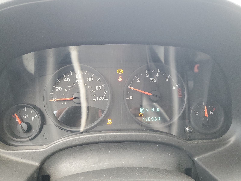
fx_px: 181
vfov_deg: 53.1
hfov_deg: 67.3
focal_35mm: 26
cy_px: 90
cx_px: 120
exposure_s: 1/60.2
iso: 177
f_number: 1.5
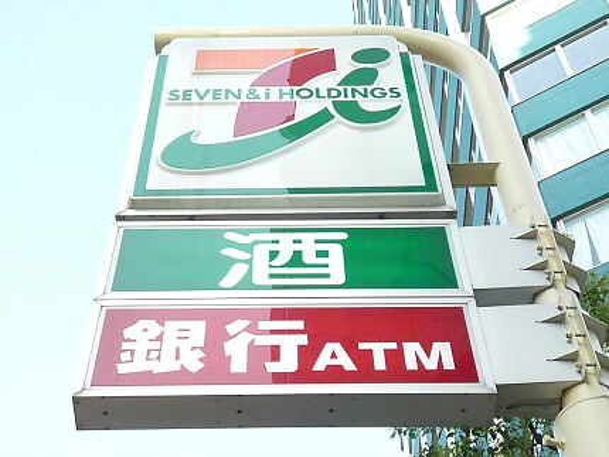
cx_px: 304
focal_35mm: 61
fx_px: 1074
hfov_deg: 31.7
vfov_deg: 24.1
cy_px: 228
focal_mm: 10.9
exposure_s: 1/1300
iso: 1600
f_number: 4.1
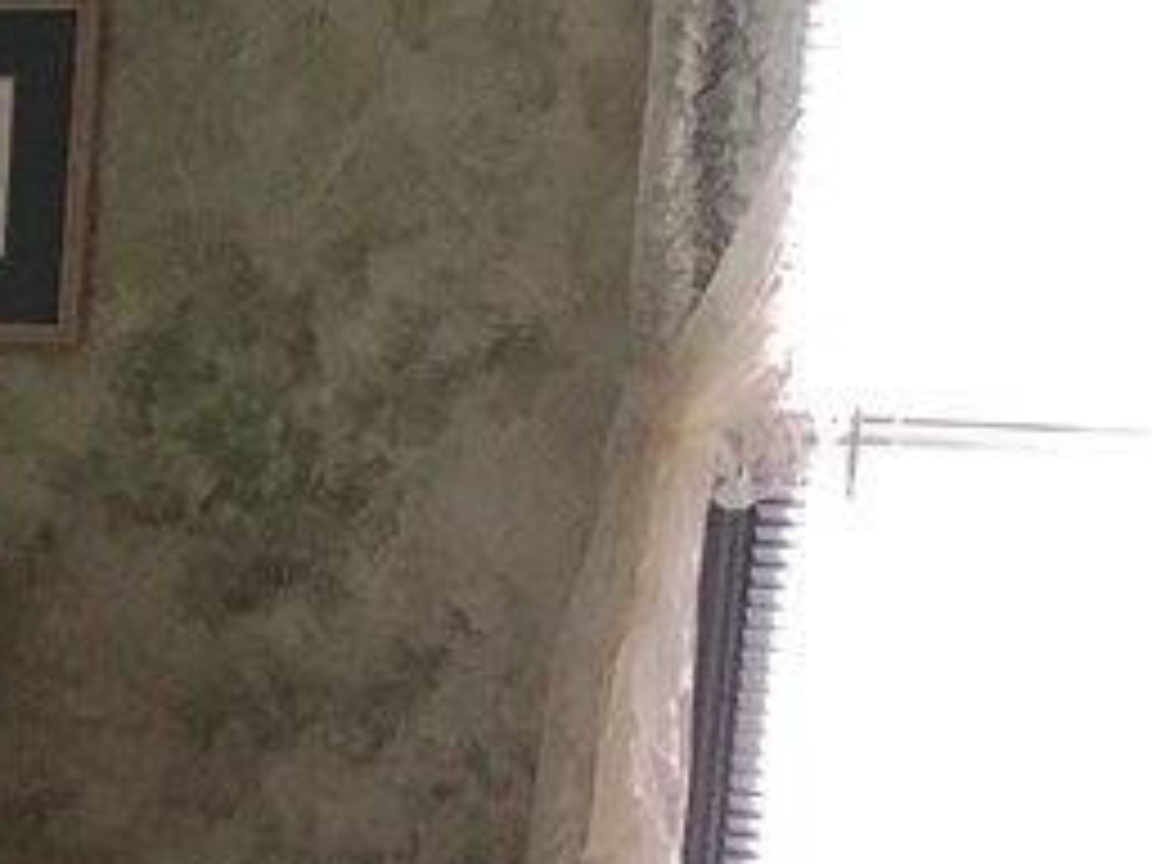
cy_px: 963
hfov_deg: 15.2
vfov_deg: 12.5
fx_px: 3860
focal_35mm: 116
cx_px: -778
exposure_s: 1/30
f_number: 2.2
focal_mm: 4.15
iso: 160
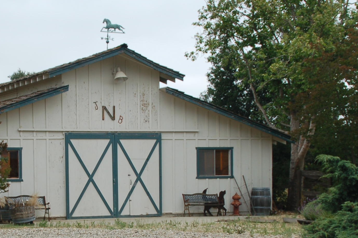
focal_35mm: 91
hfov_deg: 22.3
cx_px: 120
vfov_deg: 14.9
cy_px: 182
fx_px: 904
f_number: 9
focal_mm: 28
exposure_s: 1/320
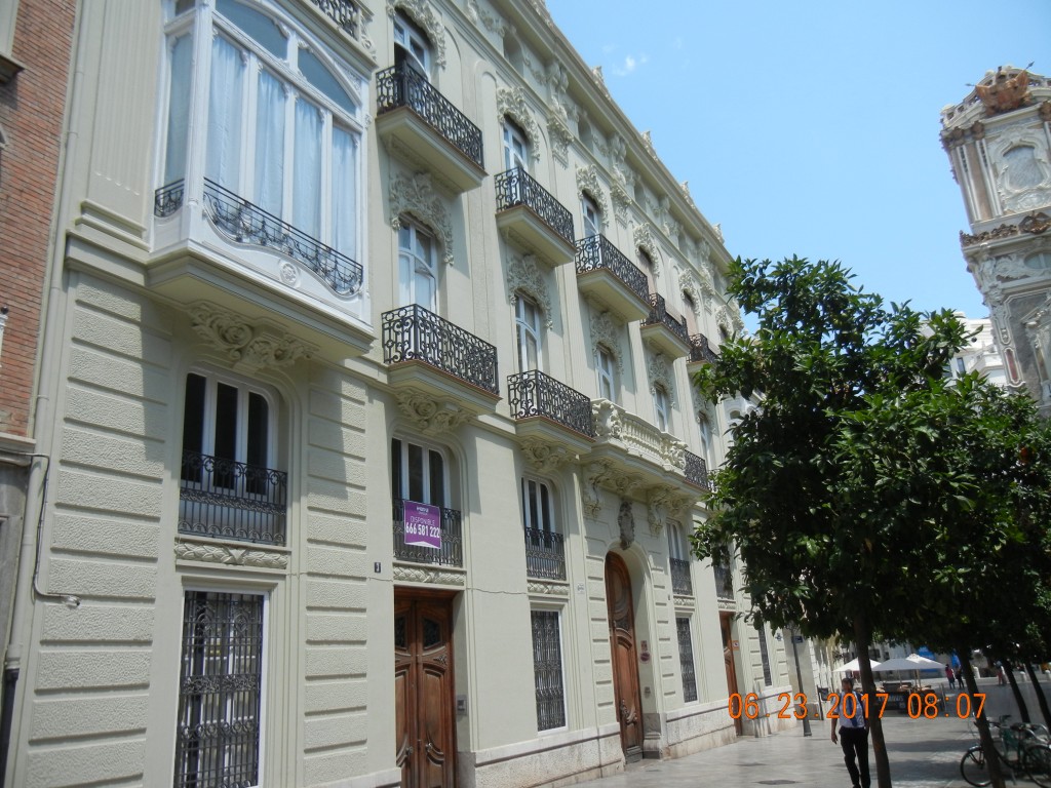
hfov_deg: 60.0
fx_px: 911
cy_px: 394
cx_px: 526
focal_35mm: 30
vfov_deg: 46.8
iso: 160
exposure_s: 1/951
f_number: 3.5
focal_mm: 5.4
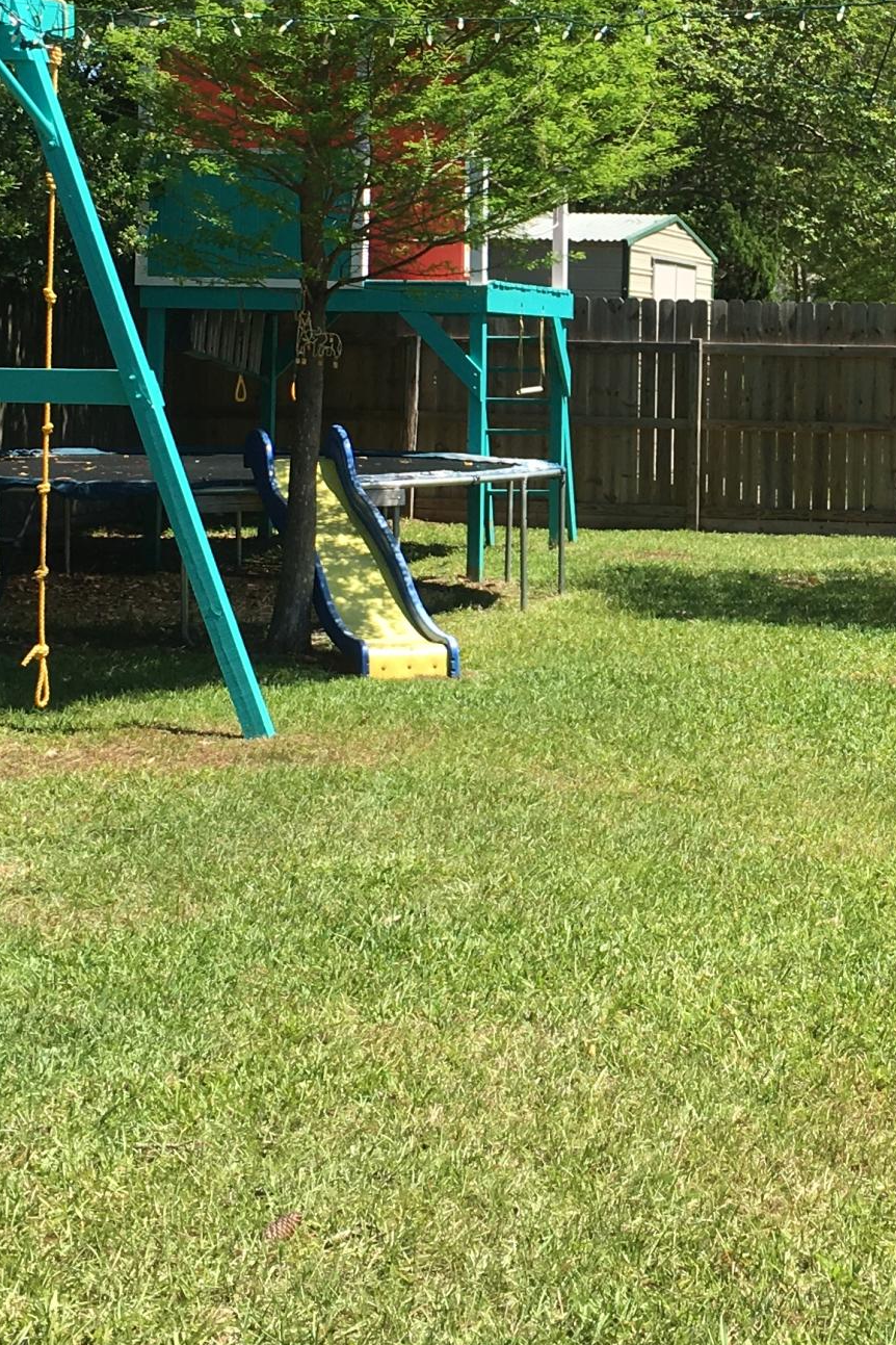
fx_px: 2613
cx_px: 740
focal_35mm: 70
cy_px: 344
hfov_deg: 19.2
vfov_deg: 28.4
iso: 25
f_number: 2.2
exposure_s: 1/884
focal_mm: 4.15
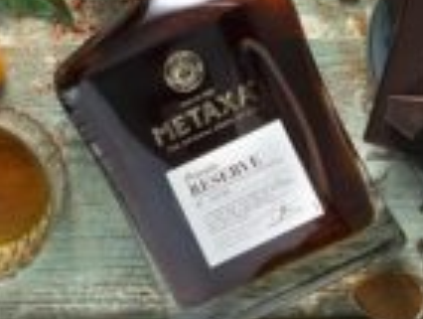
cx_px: 253
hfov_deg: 11.7
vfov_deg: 8.7
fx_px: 2069
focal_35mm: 169
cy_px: -27
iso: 100
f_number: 9
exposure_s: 1/125
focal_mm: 50
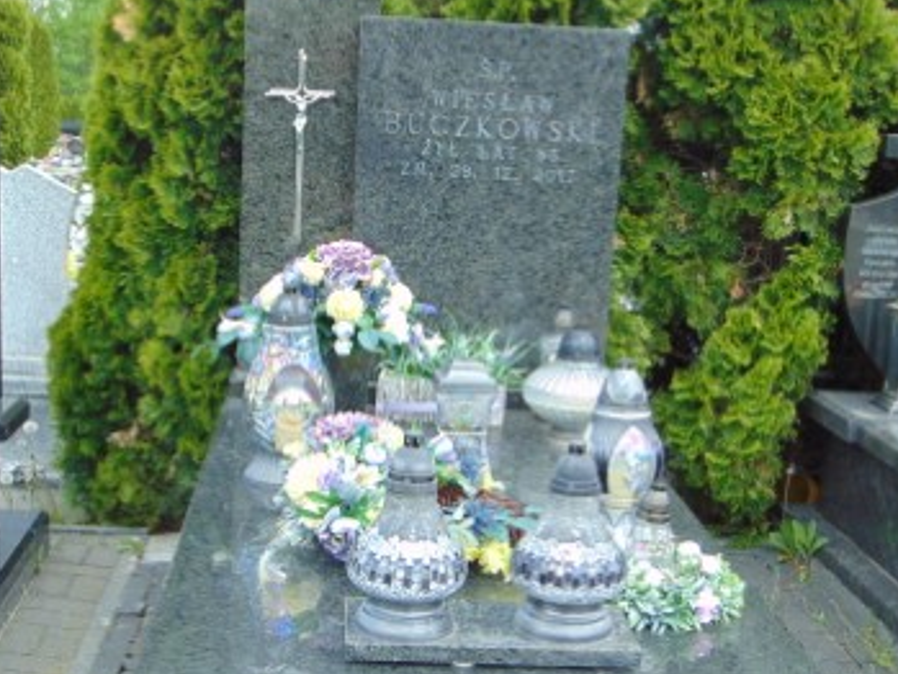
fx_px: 1427
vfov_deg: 26.4
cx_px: 432
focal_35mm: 55
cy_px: 460
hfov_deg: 34.9
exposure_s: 1/200
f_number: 3.1
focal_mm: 5.4
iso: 80
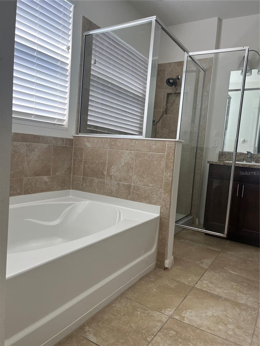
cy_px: 173
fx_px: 260
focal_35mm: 26
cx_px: 130
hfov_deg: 53.1
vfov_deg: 67.3
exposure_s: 1/120
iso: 64
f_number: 1.6
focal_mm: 5.1
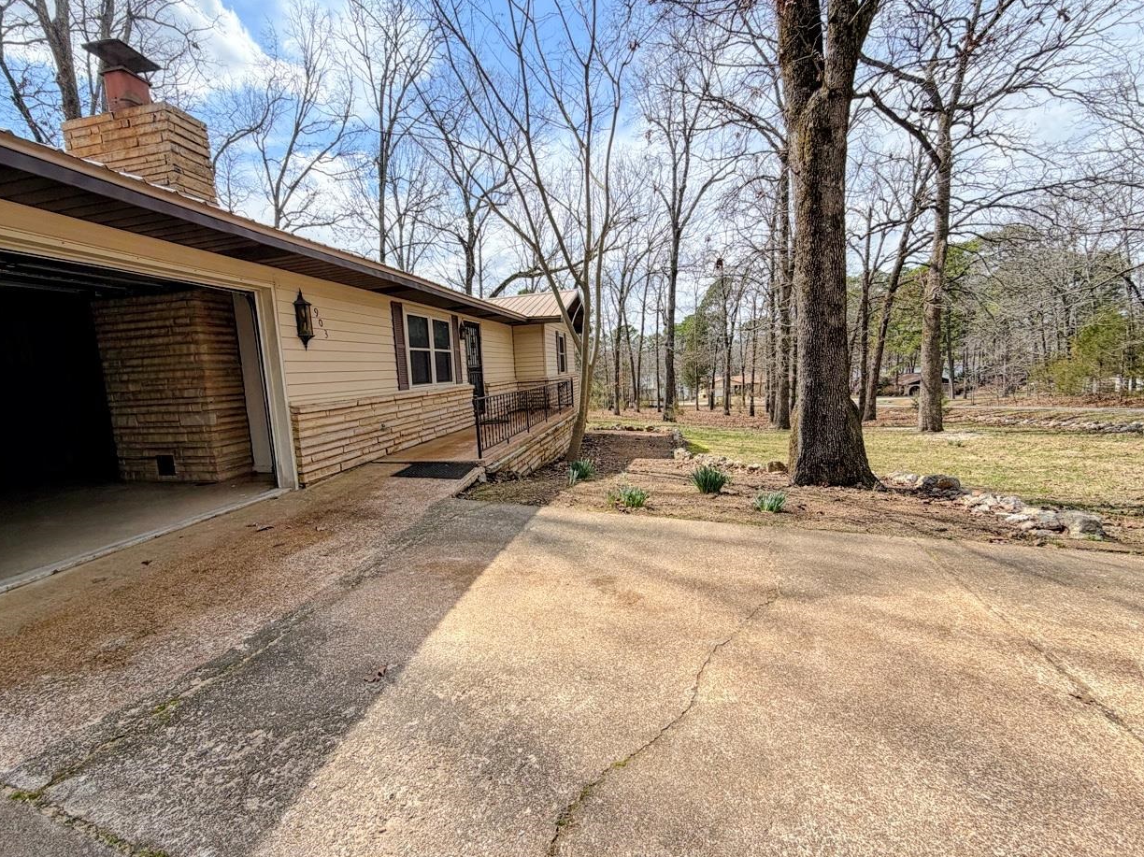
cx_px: 543
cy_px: 437
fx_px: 496
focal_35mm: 15
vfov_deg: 81.7
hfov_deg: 98.1
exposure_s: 1/770
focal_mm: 2.22
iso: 25
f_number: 2.2
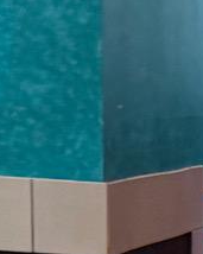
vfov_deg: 8.3
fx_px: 1683
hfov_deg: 6.6
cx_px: 486
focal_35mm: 224
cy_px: 471
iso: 200
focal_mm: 6.76
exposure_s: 1/60
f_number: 1.78
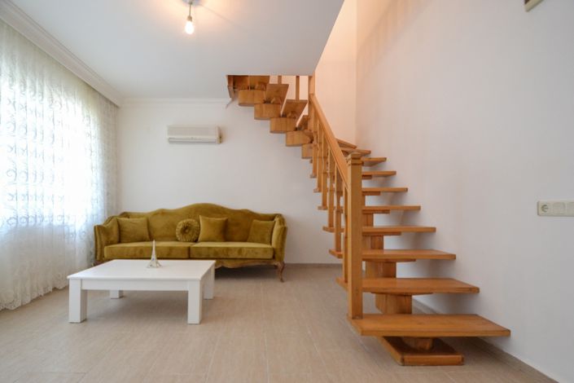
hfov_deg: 57.2
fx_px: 526
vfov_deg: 40.0
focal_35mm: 33
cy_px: 192
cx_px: 287
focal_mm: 22
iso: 1100
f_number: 4.5
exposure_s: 1/60
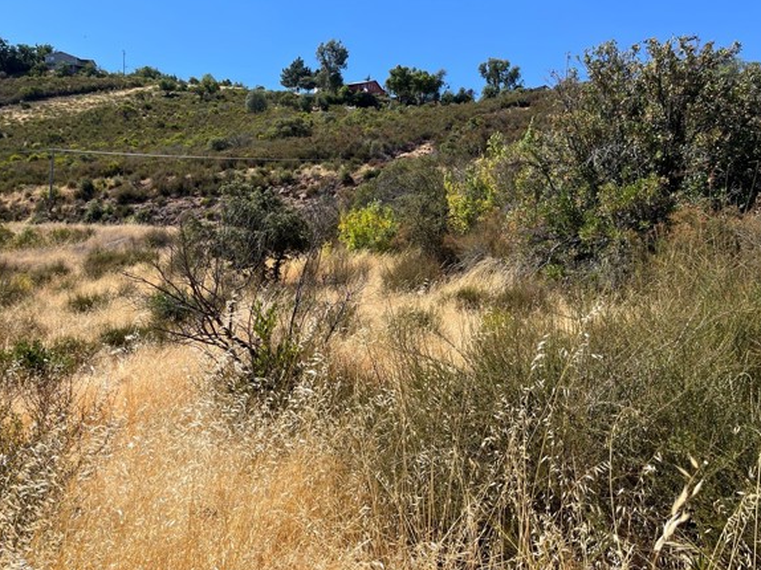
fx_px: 637
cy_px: 285
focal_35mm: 29
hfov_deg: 61.7
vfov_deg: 48.2
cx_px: 378
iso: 50
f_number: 1.6
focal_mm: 5.1
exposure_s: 1/2632
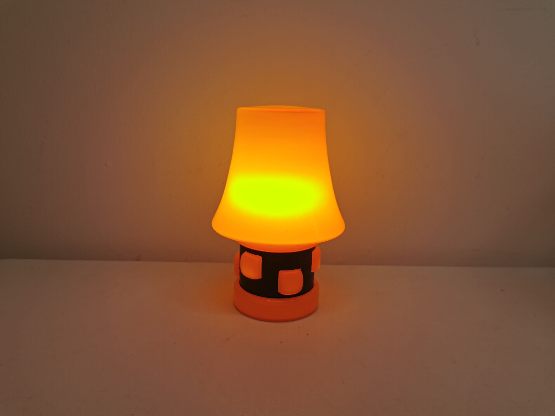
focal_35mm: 27
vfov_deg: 51.4
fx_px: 433
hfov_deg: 65.3
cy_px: 208
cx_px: 278
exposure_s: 1/191
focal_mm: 5.56
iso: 50
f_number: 1.6
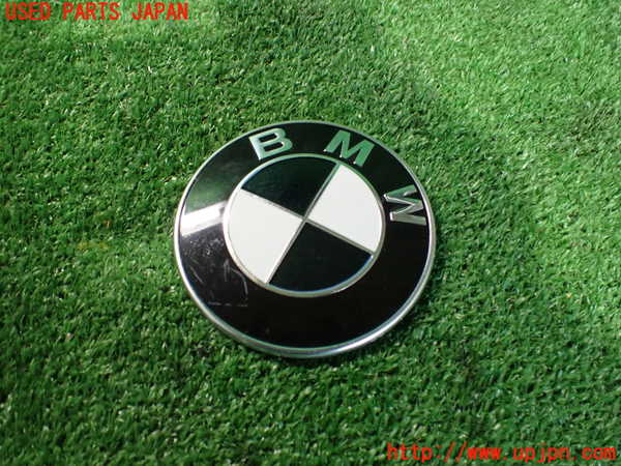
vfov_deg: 46.8
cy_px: 233
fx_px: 538
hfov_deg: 60.0
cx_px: 310
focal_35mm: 30
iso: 800
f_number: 2.3
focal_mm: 5.4
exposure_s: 1/40
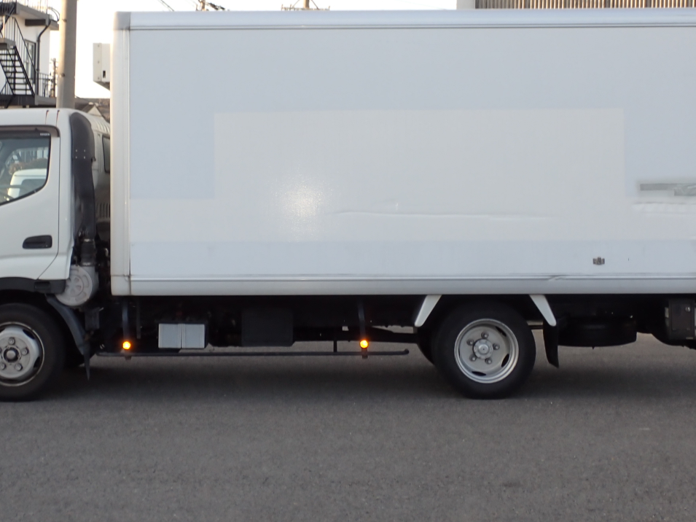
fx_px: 1186
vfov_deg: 24.8
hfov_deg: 32.7
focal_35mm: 59
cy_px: 208
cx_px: 312
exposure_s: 1/125
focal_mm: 7.84
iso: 100
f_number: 4
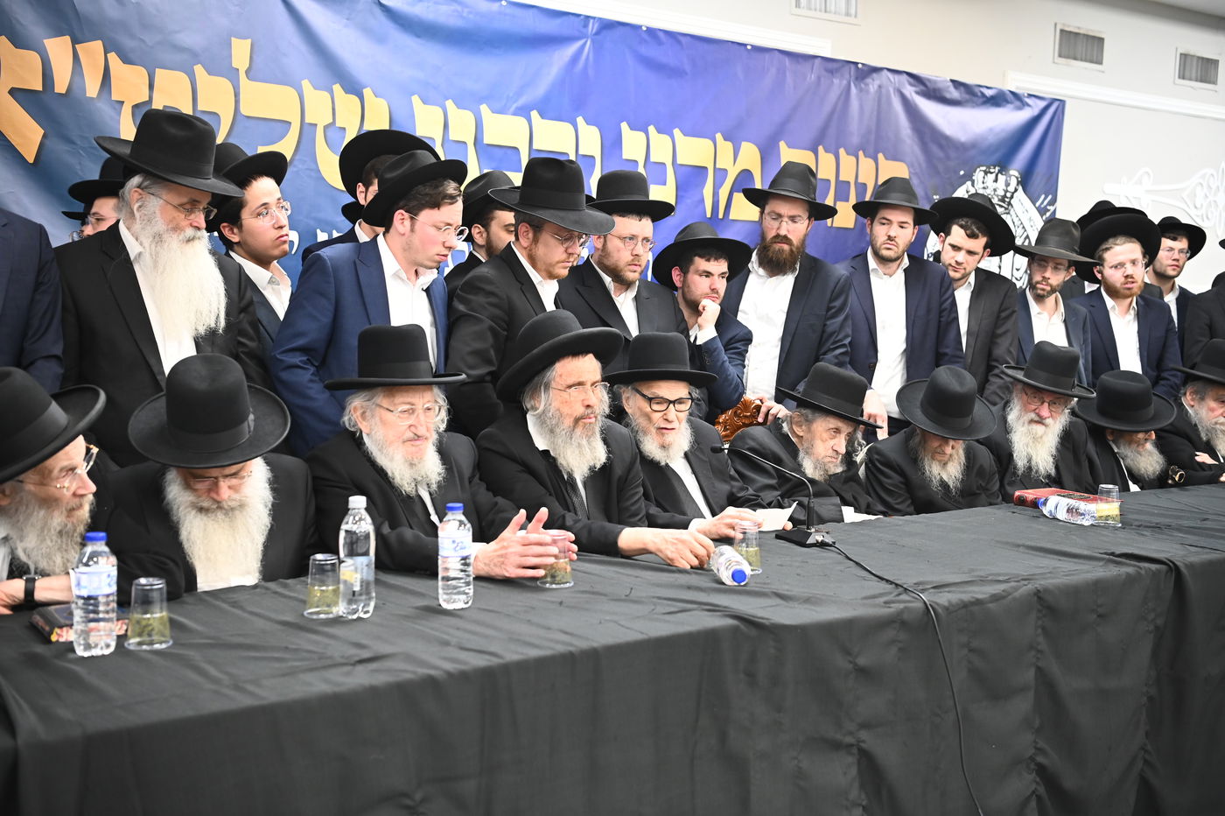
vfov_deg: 31.9
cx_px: 612
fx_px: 1428
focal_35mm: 42
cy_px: 408
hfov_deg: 46.4
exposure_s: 1/160
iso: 2000
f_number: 3.5
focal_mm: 42
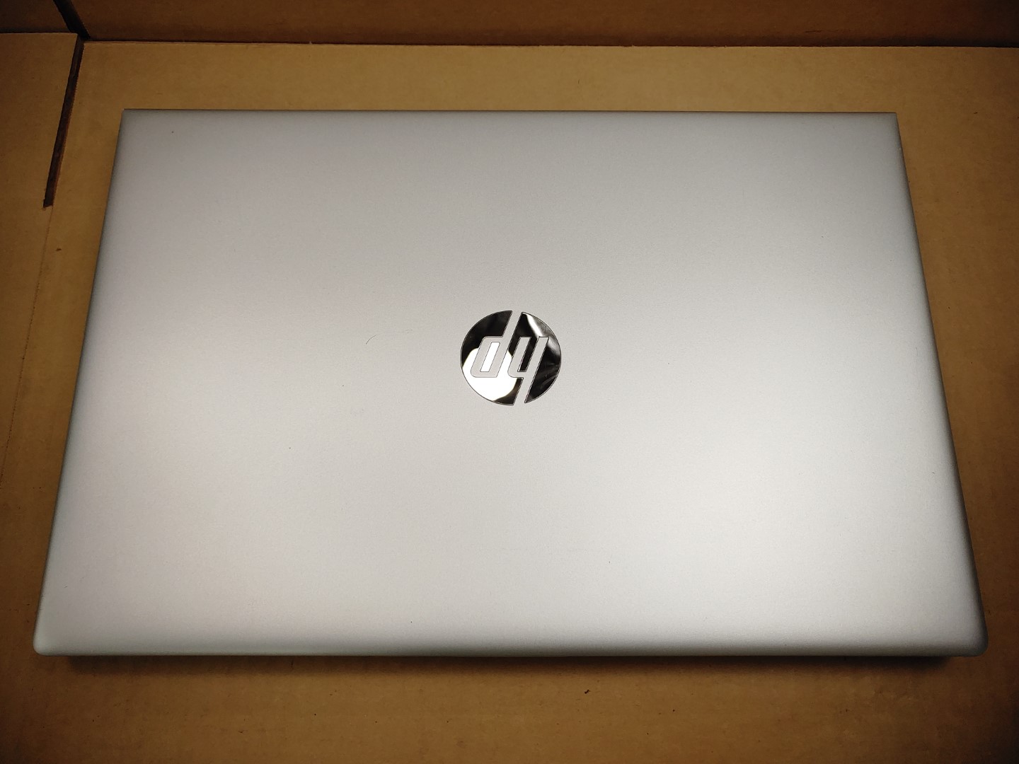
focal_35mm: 28
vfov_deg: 49.7
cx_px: 510
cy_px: 382
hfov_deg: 63.4
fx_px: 824
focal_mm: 4.36
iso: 50
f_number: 1.8
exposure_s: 1/334
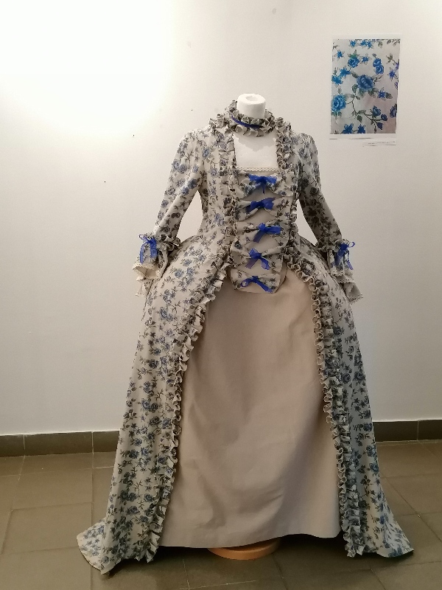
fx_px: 715
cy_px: 295
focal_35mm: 42
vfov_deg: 44.8
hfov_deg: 34.3
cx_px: 221
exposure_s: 1/33.3
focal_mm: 4.75
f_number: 1.8
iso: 320
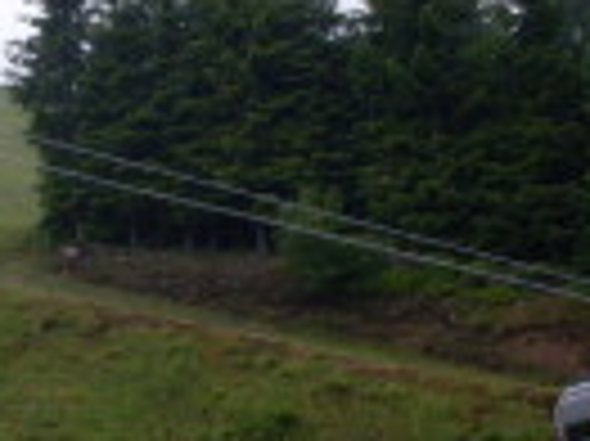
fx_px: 2367
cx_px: -50
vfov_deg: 10.6
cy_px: 328
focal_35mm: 139
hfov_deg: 13.9
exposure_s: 1/180
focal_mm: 6.3
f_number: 8.4
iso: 80
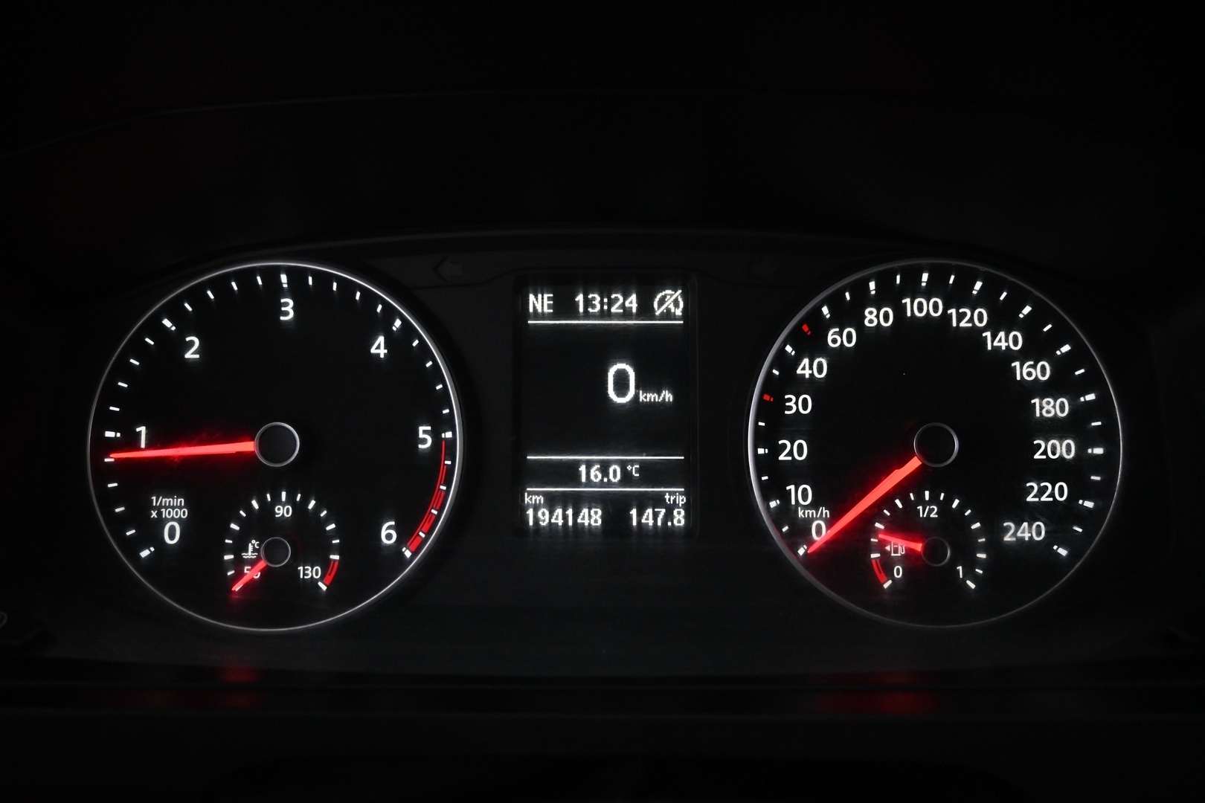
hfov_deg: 56.1
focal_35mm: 34
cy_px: 402
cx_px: 602
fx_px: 1130
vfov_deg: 39.1
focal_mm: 22.5
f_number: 4
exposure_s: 1/40
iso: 3200
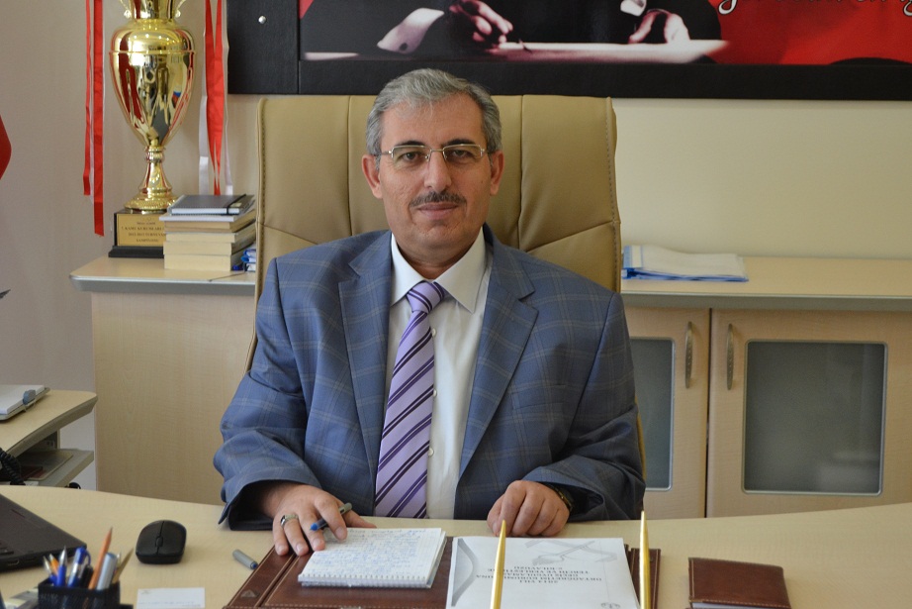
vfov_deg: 18.9
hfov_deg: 28.1
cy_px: 304
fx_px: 1824
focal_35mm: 72
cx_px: 456
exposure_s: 1/60
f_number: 5.3
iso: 1100
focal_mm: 48
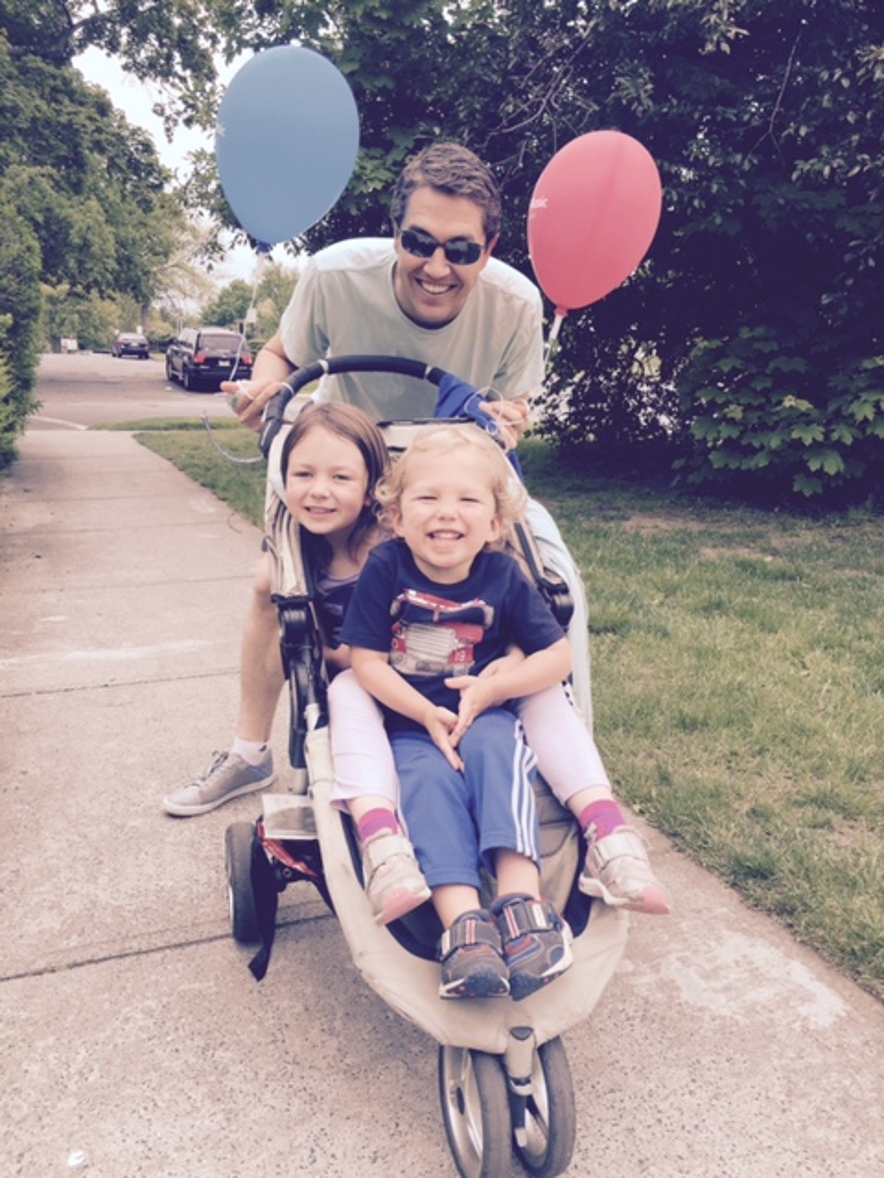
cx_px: 442
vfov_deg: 61.7
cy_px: 589
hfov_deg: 48.2
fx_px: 987
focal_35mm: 29
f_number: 2.2
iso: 32
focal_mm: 4.15
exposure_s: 1/520
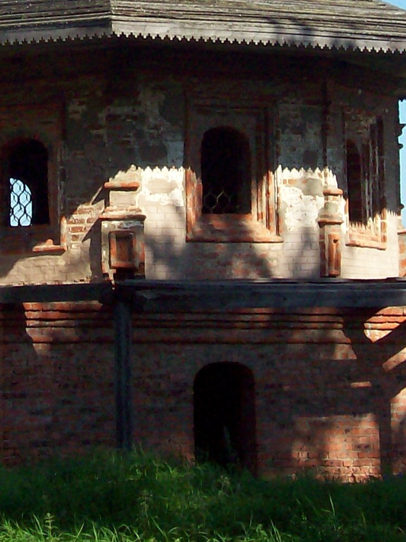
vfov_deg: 12.3
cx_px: 104
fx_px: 2470
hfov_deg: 9.4
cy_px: -57
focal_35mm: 158
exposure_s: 1/374
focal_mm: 9.4
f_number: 6
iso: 80
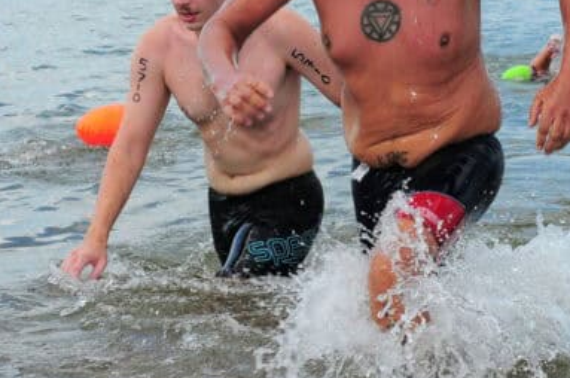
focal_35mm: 163
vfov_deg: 8.4
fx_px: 2576
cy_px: 96
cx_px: 393
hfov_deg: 12.6
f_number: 13
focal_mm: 52
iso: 400
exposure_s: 1/320
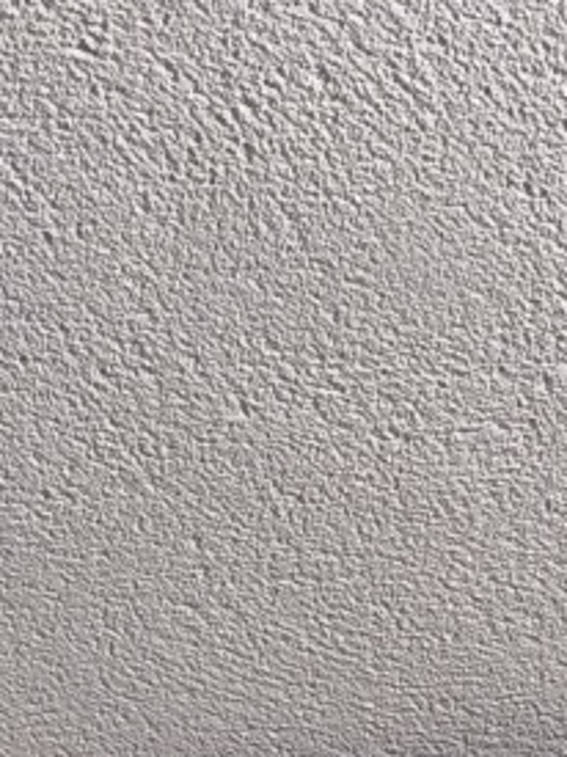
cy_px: 1558
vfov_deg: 12.7
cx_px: 614
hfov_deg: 10.9
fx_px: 2929
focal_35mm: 134
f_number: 1.65
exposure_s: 1/50
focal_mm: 6.14
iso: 200
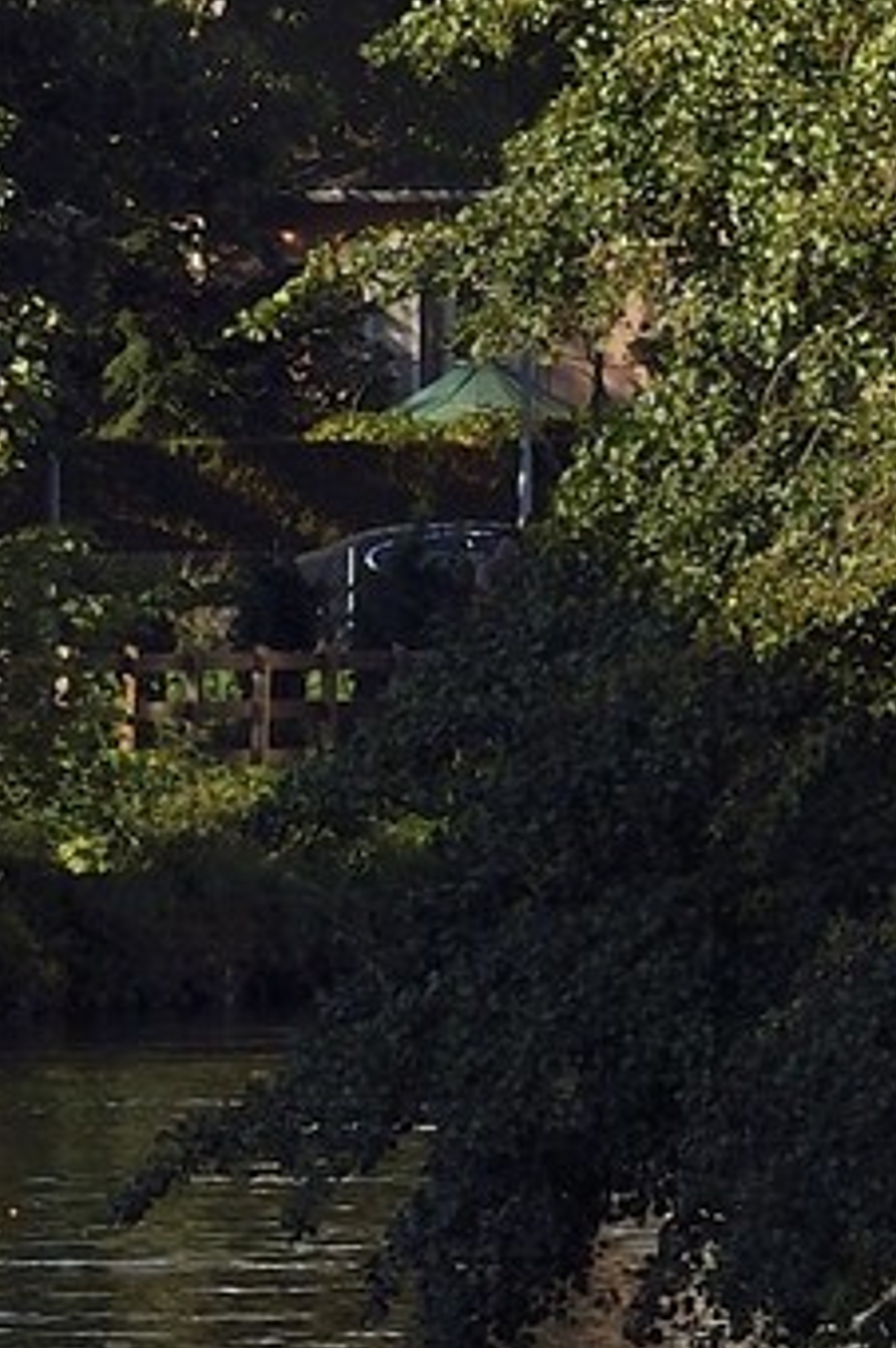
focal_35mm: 1062
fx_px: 39726
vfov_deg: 1.9
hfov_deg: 1.3
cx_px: 1629
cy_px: -1045
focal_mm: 150
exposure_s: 1/250
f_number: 10
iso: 200
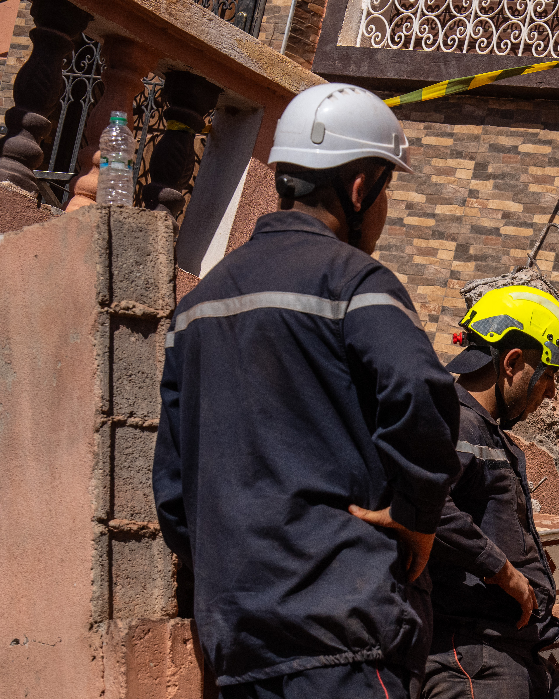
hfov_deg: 10.3
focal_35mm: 147
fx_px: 3040
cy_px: 605
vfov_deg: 13.0
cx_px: 762
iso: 400
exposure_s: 1/3200
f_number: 5.6
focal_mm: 58
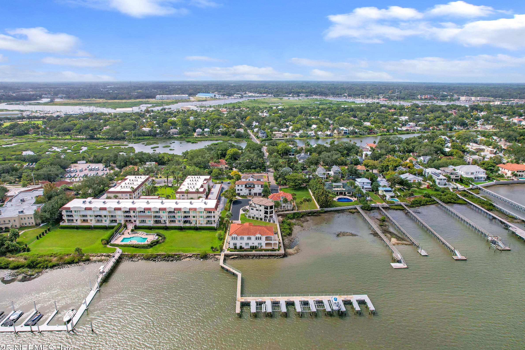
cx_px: 254
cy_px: 182
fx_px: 335
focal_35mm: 23
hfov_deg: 76.1
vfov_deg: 55.1
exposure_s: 1/1000
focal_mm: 8.38
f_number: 2.8
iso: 150
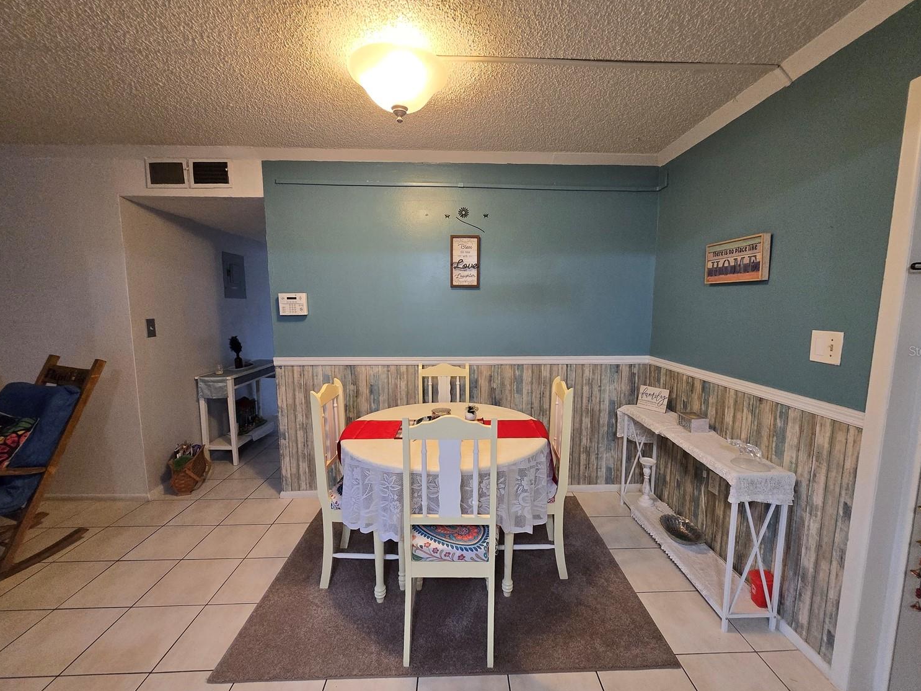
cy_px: 350
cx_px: 472
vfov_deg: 85.7
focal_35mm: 14
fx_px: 372
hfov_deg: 102.1
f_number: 2.2
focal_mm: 1.7
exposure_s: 1/60
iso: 320
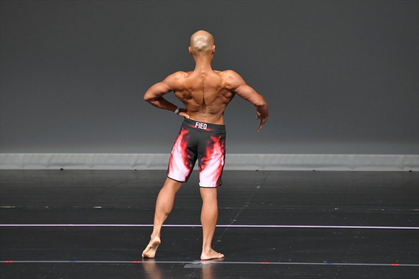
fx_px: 4014
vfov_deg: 4.0
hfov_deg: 6.0
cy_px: 140
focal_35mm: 345
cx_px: 210
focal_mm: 230
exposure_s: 1/400
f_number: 5.6
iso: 4000
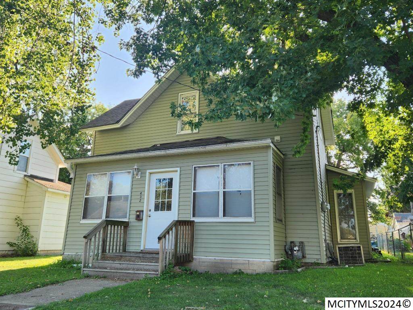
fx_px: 274
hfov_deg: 73.9
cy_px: 155
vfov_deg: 58.9
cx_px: 206
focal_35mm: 23
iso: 20
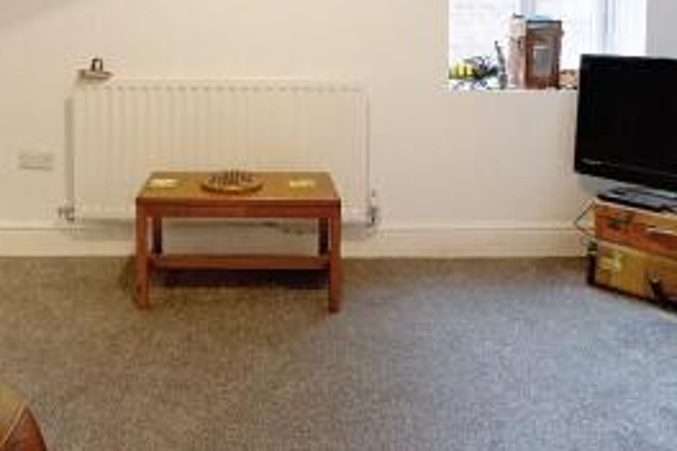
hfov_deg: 66.1
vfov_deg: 44.0
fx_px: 508
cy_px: 50
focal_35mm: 27
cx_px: 244
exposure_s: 1/160
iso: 1600
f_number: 4
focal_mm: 10
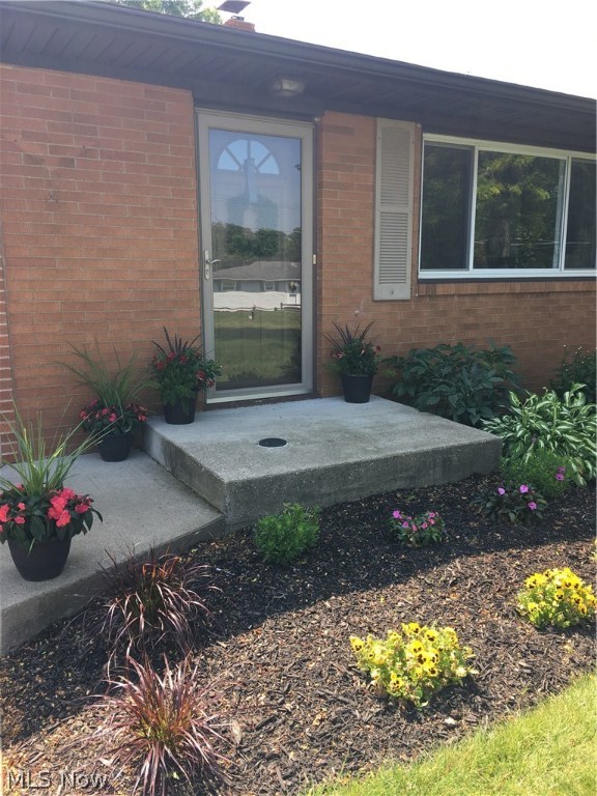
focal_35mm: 29
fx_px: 667
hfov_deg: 48.2
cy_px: 398
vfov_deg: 61.7
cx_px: 298
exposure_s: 1/276
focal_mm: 4.15
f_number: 2.2
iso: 25
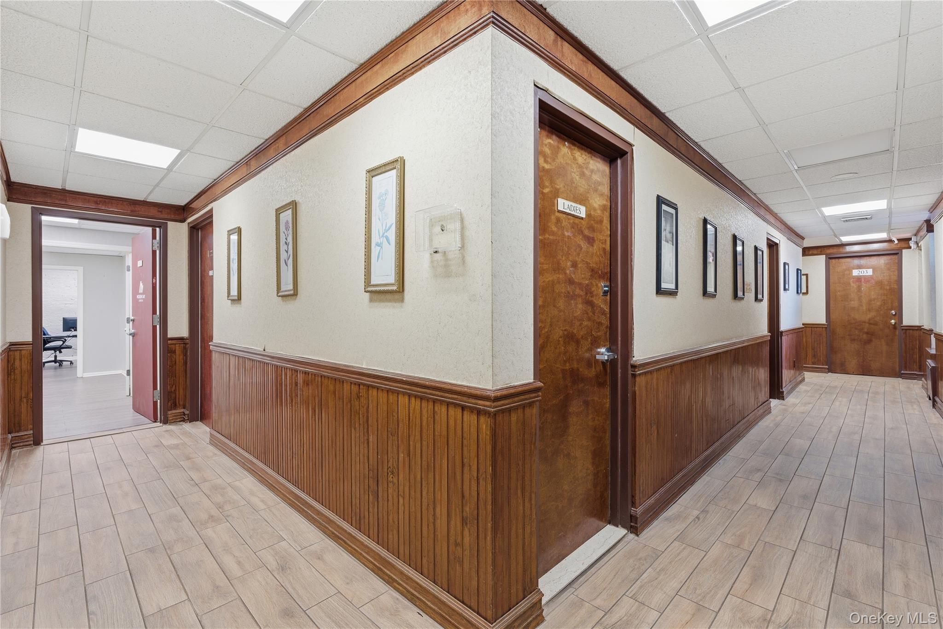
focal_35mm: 16
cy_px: 314
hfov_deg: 96.7
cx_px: 472
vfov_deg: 73.7
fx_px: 419
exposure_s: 1/6
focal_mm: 16
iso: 100
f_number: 8
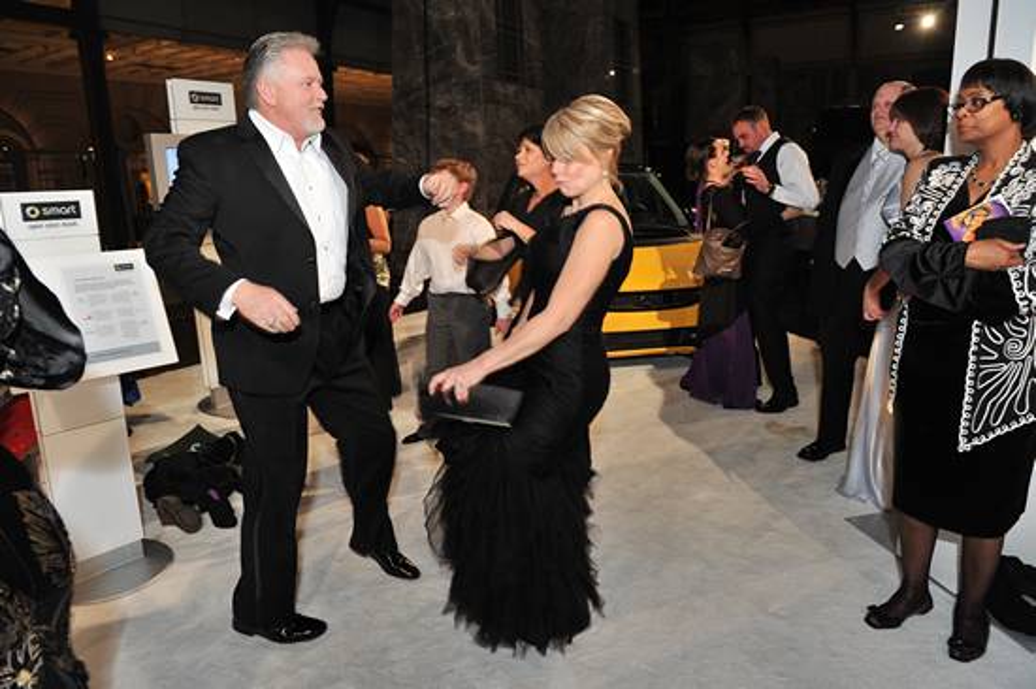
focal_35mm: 24
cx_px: 518
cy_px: 344
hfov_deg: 73.8
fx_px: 690
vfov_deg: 53.1
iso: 1250
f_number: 6.3
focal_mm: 24
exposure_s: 1/80
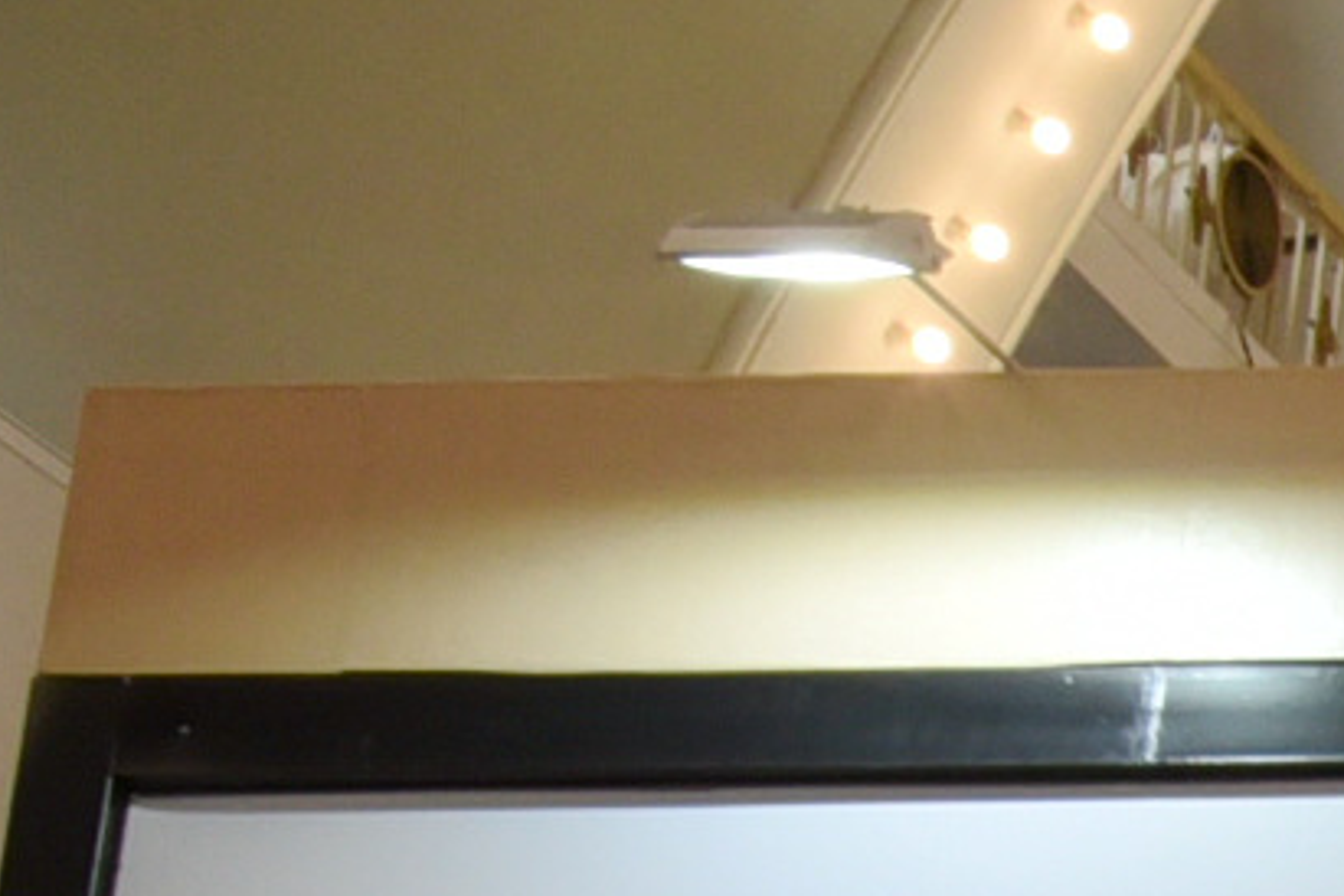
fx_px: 5749
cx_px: 4156
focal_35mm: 154
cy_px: 2372
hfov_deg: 9.8
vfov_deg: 8.0
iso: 1100
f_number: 18
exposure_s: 1/25
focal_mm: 24
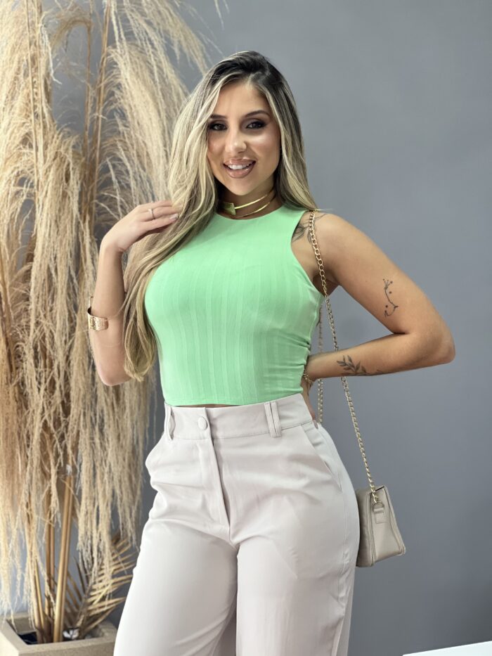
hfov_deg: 19.1
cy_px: 328
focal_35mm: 77
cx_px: 246
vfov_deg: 25.3
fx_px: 1459
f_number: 2.8
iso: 250
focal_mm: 9
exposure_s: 1/83
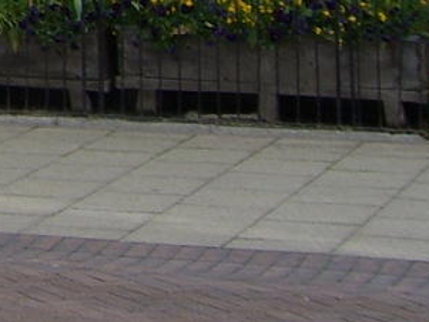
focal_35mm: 202
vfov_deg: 6.8
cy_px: -524
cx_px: -486
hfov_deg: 9.1
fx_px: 2504
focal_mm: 6.2
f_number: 4.3
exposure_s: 1/200
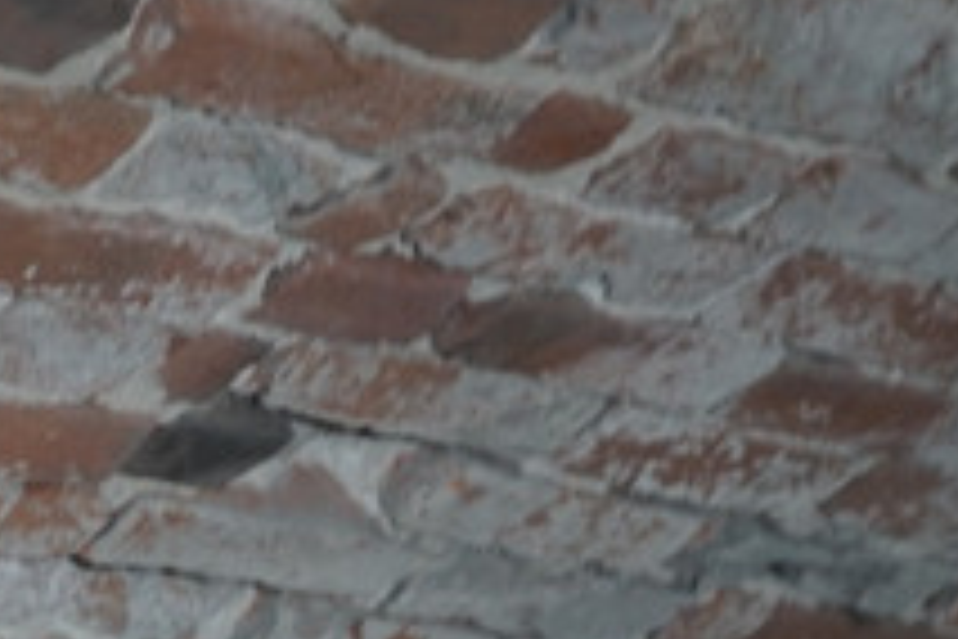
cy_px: 1526
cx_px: -427
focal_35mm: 135
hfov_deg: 14.3
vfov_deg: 9.1
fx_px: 3592
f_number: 3.5
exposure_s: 1/25
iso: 500
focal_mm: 16
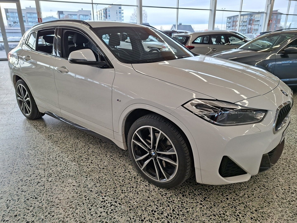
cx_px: 148
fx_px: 197
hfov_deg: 73.9
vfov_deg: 58.9
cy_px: 112
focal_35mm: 23
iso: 50
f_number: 1.8
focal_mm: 5.54
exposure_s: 1/115
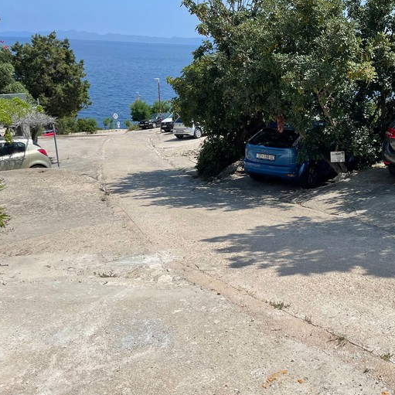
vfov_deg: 46.0
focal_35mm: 36
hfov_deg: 44.6
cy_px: 211
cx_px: 294
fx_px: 465
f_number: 1.6
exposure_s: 1/5556
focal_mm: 4.2
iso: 32
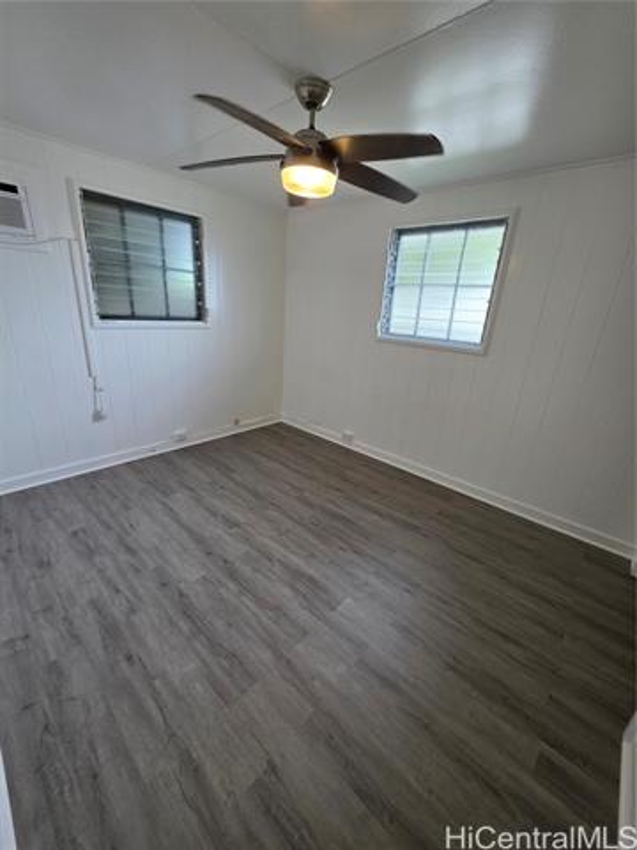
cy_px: 425
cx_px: 318
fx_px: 319
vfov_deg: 106.2
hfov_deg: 89.9
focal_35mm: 13
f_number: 1.9
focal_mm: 2.2
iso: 250
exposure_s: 1/120
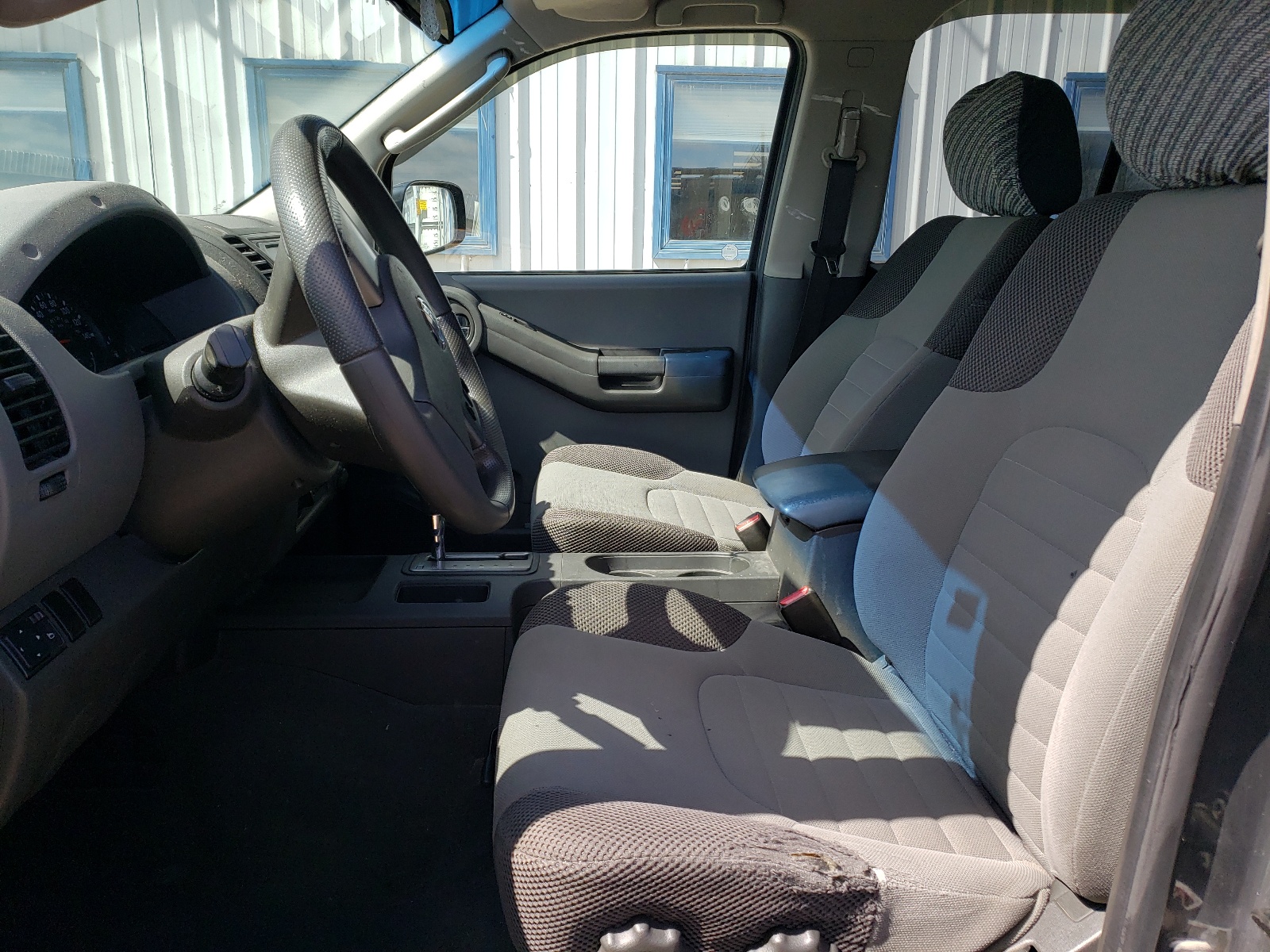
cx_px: 635
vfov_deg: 53.1
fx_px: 954
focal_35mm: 26
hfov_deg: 67.3
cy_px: 476
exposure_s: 1/1111
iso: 50
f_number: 1.5
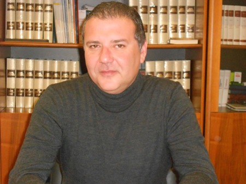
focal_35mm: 66
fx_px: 469
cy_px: 92
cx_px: 123
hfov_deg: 29.4
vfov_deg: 22.3
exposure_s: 1/60
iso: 800
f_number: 5.3
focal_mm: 11.8
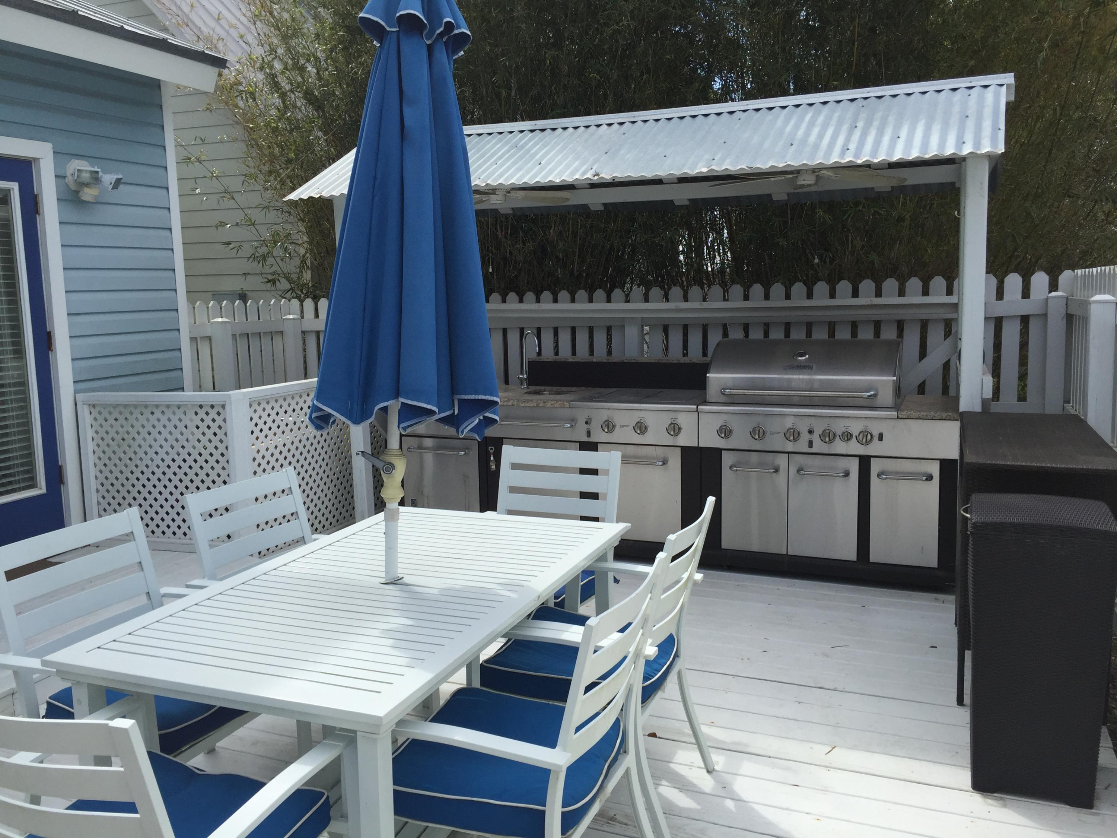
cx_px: 558
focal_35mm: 29
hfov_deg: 61.7
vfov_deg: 48.2
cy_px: 419
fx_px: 936
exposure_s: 1/1980
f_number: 2.2
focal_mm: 4.15
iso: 32
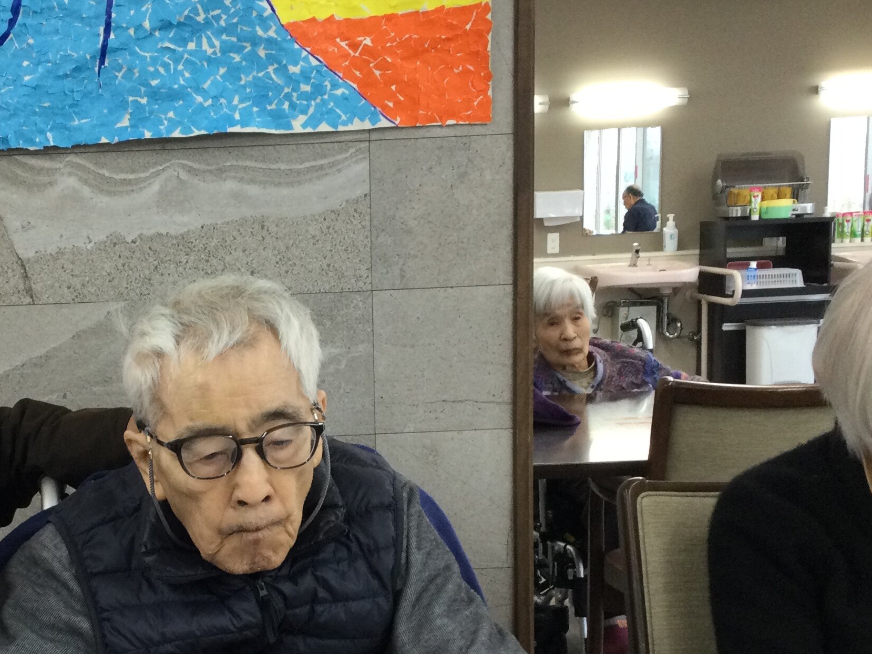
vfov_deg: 23.7
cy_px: 504
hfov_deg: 31.1
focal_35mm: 61
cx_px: 212
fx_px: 1537
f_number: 2.4
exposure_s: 1/30
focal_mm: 3.3
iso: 50
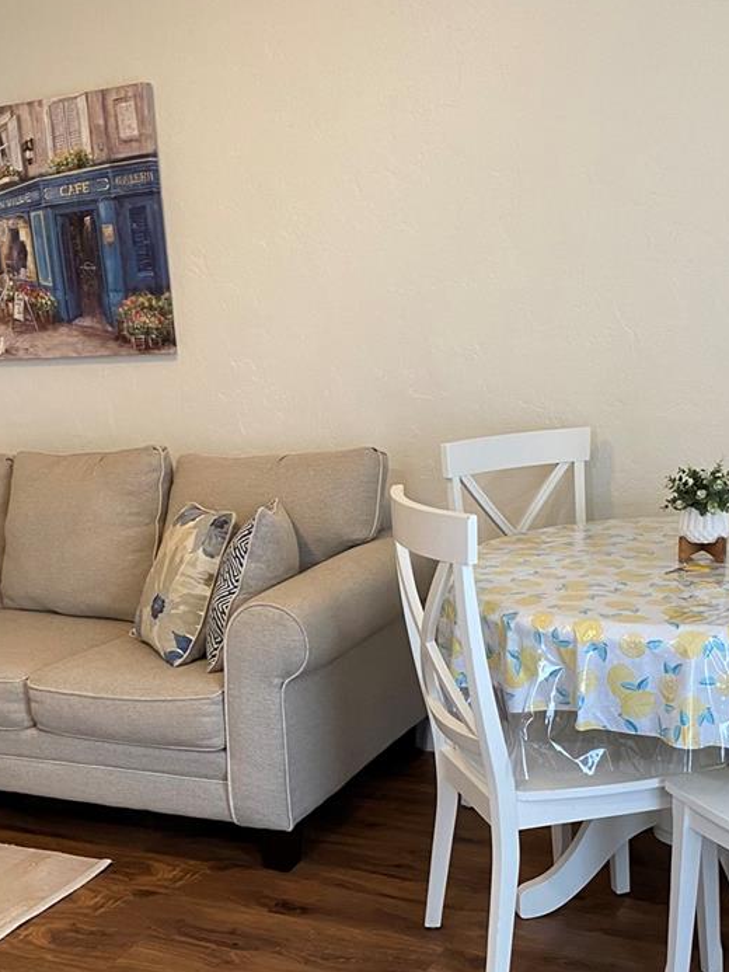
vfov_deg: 41.5
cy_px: 648
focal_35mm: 45
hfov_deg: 32.2
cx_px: 322
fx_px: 1263
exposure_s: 1/60
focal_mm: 4.25
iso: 160
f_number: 1.8
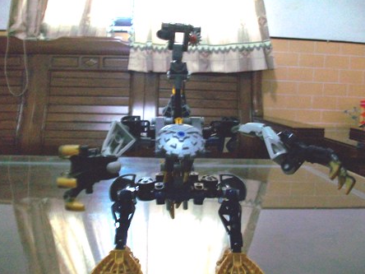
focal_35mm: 33
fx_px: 348
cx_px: 185
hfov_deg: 55.4
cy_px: 133
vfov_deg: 42.9
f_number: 2.8
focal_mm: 5.7
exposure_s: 1/5
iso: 160
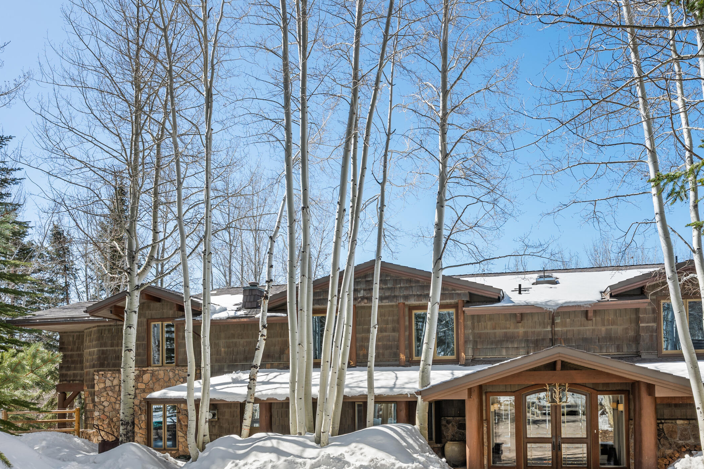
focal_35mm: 27
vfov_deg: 47.6
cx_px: 427
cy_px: 285
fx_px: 528
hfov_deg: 66.7
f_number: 7.1
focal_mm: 19
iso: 125
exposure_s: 1/125
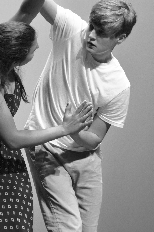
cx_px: 32
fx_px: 2612
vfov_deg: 5.1
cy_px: 72
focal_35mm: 407
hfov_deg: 3.4
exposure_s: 1/320
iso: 1600
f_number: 5.3
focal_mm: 165
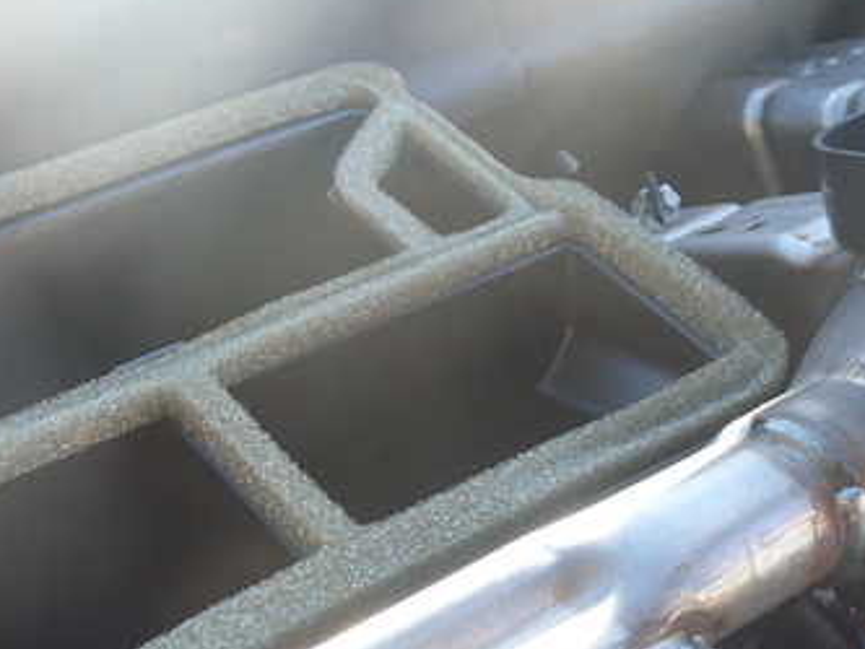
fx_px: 1350
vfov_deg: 26.5
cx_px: 171
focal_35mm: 54
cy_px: 527
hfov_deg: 34.4
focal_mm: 5.4
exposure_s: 1/60
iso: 100
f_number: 3.2
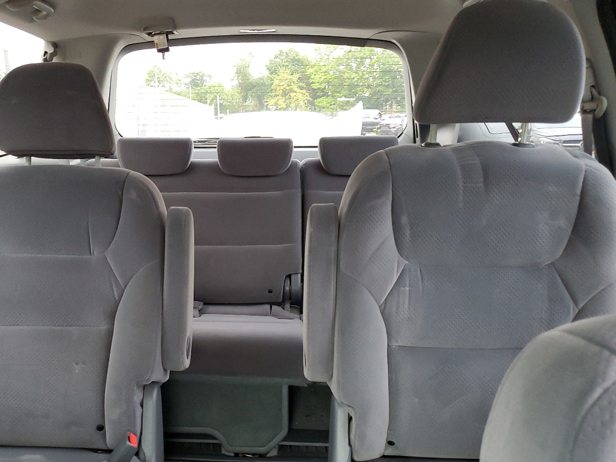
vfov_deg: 41.6
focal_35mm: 34
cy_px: 278
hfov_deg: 53.5
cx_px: 242
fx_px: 605
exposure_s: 1/60.2
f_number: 1.5
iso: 259
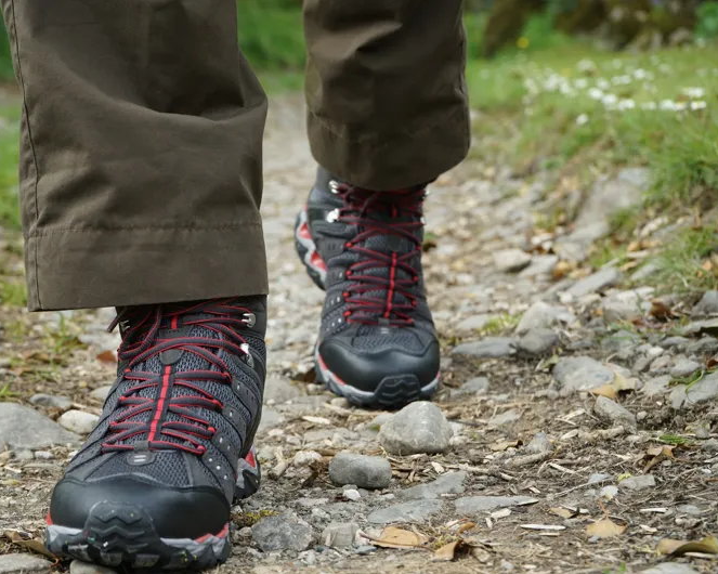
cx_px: 290
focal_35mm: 77
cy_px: 288
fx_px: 1636
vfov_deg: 19.9
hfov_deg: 24.7
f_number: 8
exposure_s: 1/250
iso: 400
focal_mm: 68
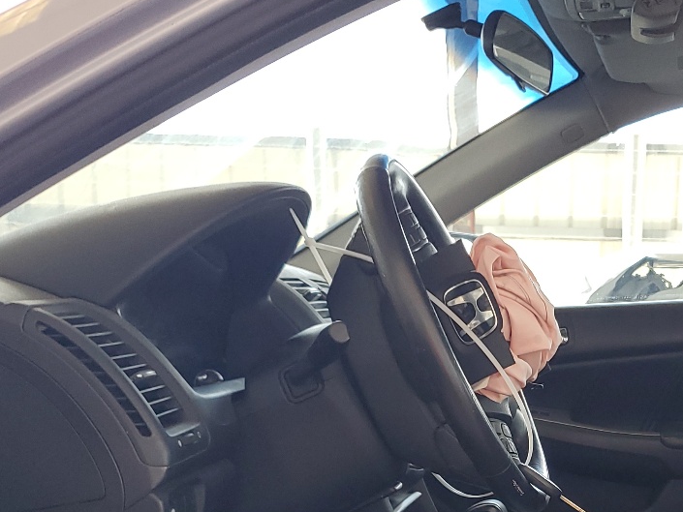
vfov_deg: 23.7
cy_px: 513
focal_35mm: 59
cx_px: 574
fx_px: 1164
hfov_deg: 31.6
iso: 72
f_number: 1.5
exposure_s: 1/120
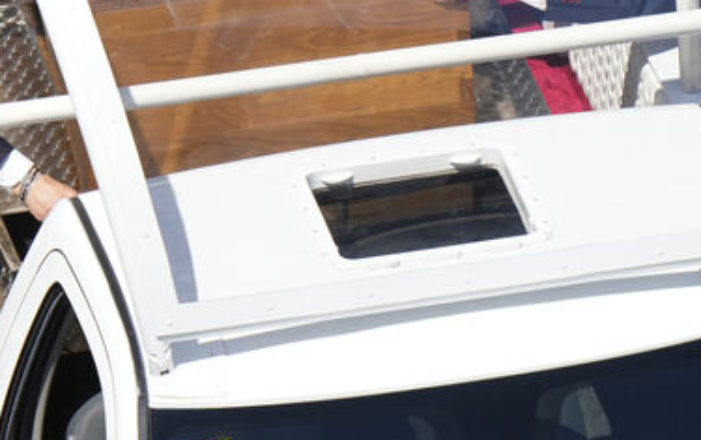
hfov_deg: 1.4
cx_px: 209
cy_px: -111
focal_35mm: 1518
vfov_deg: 0.9
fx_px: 29022
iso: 320
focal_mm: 400
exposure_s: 1/2000
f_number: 5
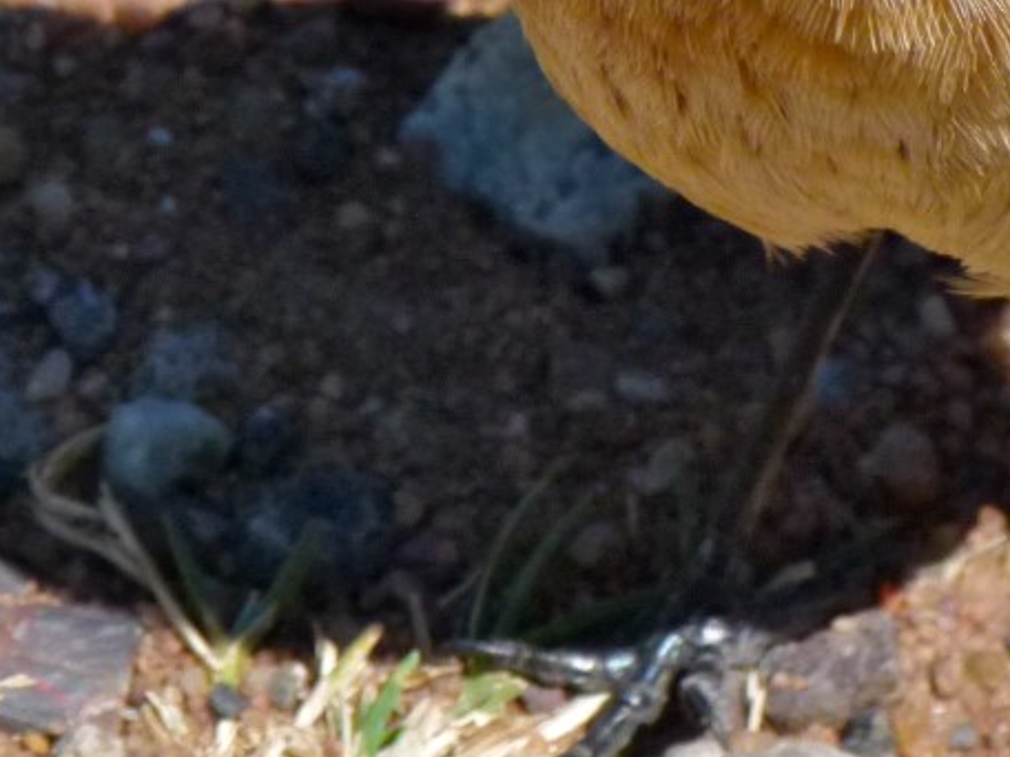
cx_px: 808
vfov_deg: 1.1
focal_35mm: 1337
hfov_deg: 1.5
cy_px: 97
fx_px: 39010
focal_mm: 76.1
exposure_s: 1/1300
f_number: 5
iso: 200
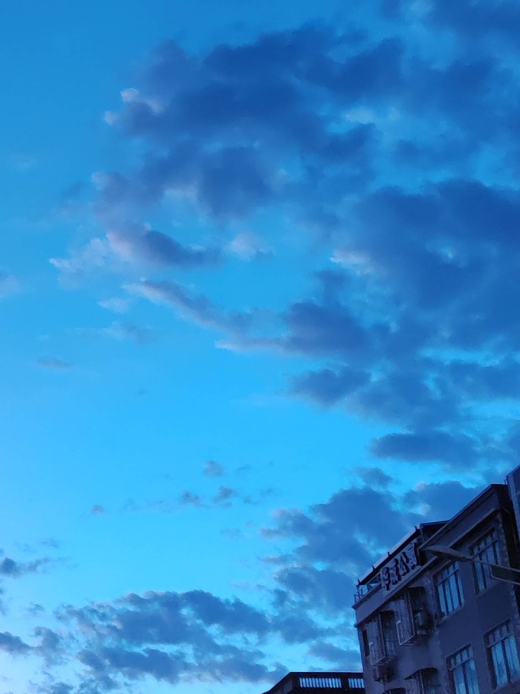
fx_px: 1462
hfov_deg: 18.8
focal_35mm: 73
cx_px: -140
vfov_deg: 26.6
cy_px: 295
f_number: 1.9
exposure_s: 1/33.3
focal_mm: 5.52
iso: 1430
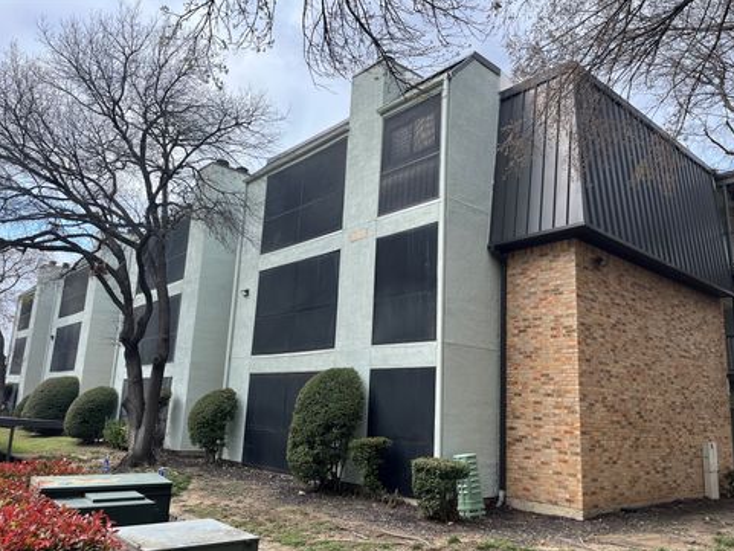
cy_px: 283
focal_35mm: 27
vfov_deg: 51.4
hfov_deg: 65.3
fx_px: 573
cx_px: 369
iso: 50
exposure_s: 1/1279
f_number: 1.6
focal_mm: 5.1
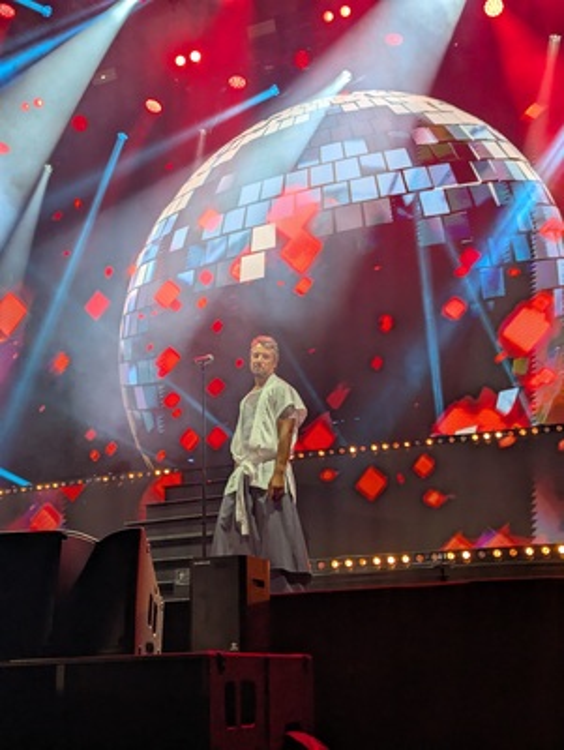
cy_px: 375
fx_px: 1041
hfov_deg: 30.3
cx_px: 282
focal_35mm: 48
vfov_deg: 39.6
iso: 89
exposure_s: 1/316
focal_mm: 6.81
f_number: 1.85
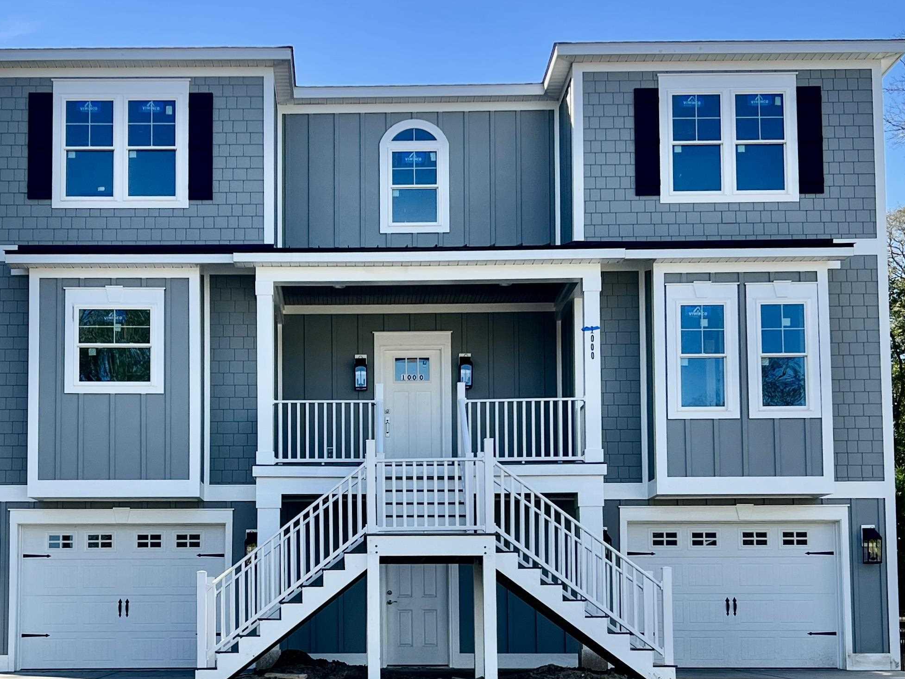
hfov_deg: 47.8
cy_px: 442
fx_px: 1019
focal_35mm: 39
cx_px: 412
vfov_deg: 36.5
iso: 50
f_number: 1.5
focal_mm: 5.7
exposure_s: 1/1934
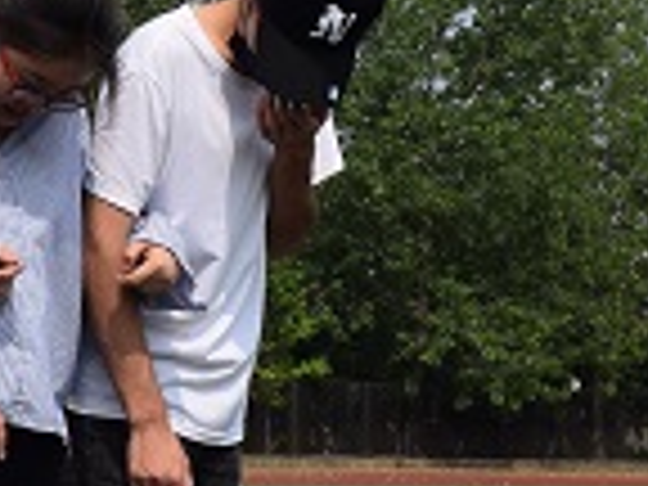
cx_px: 36
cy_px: 621
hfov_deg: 14.1
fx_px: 2583
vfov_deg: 10.5
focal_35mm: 138
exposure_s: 1/400
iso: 200
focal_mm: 23
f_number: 10
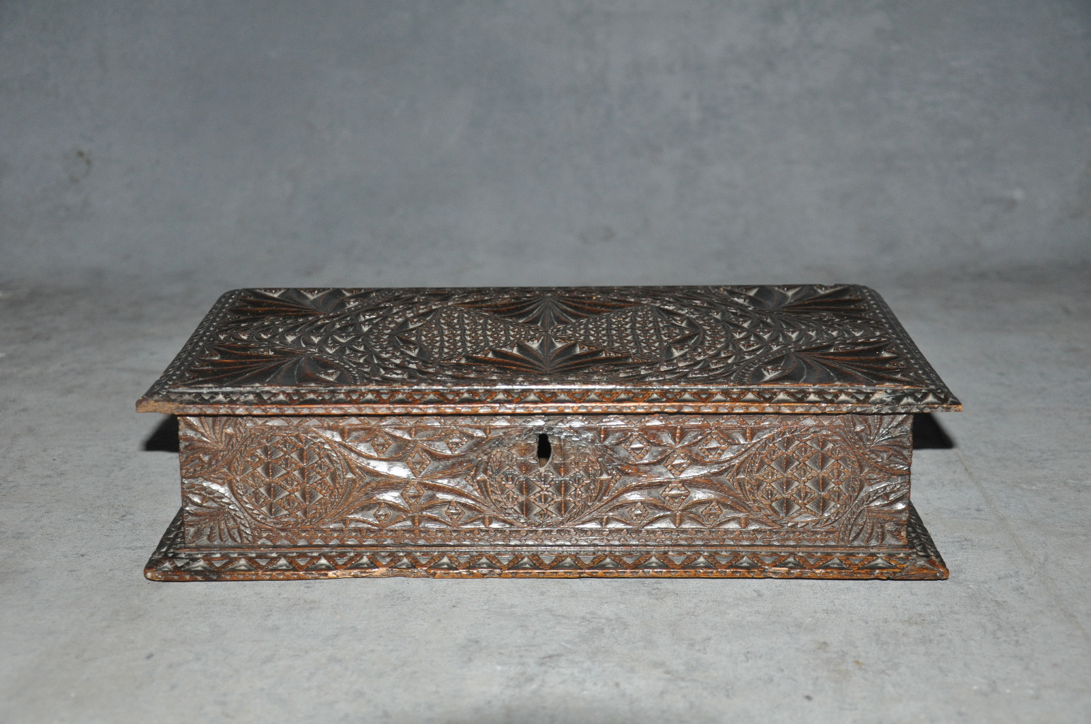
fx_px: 1816
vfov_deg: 22.6
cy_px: 362
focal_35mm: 60
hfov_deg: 33.4
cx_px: 546
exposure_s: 1/125
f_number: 4.5
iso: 800
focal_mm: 40
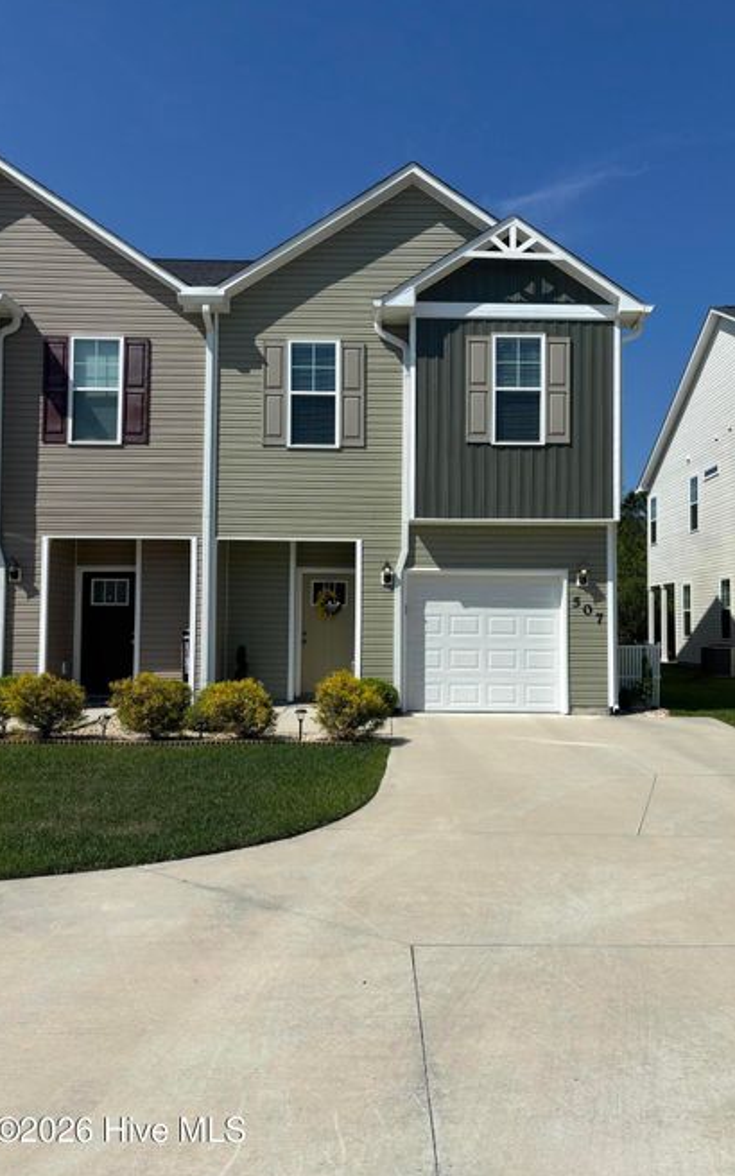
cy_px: 587
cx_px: 439
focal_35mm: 28
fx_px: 897
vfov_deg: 66.5
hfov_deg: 44.3
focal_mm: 5.96
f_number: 1.6
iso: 50
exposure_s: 1/6711
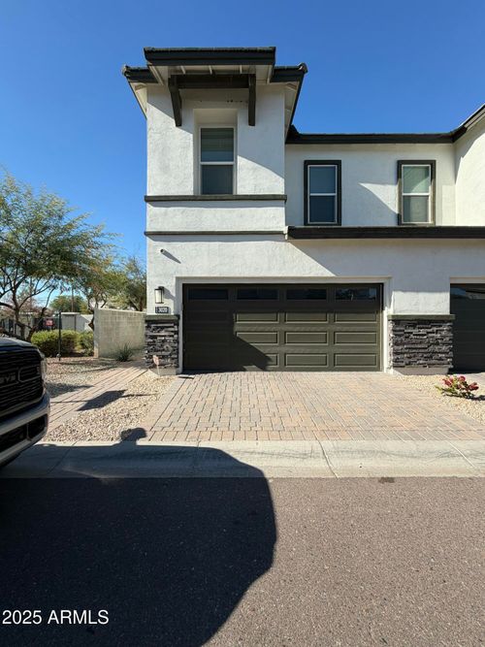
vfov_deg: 102.1
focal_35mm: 14
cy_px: 324
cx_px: 242
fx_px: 262
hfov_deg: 85.7
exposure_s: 1/770
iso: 25
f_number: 2.2
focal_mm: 2.22
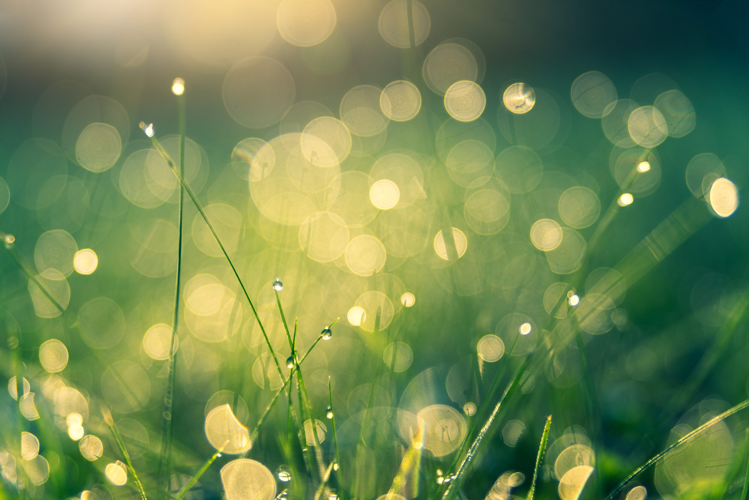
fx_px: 1560
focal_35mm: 75
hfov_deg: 27.0
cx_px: 374
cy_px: 250
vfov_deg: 18.2
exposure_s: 1/500
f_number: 2.8
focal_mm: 75
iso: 100
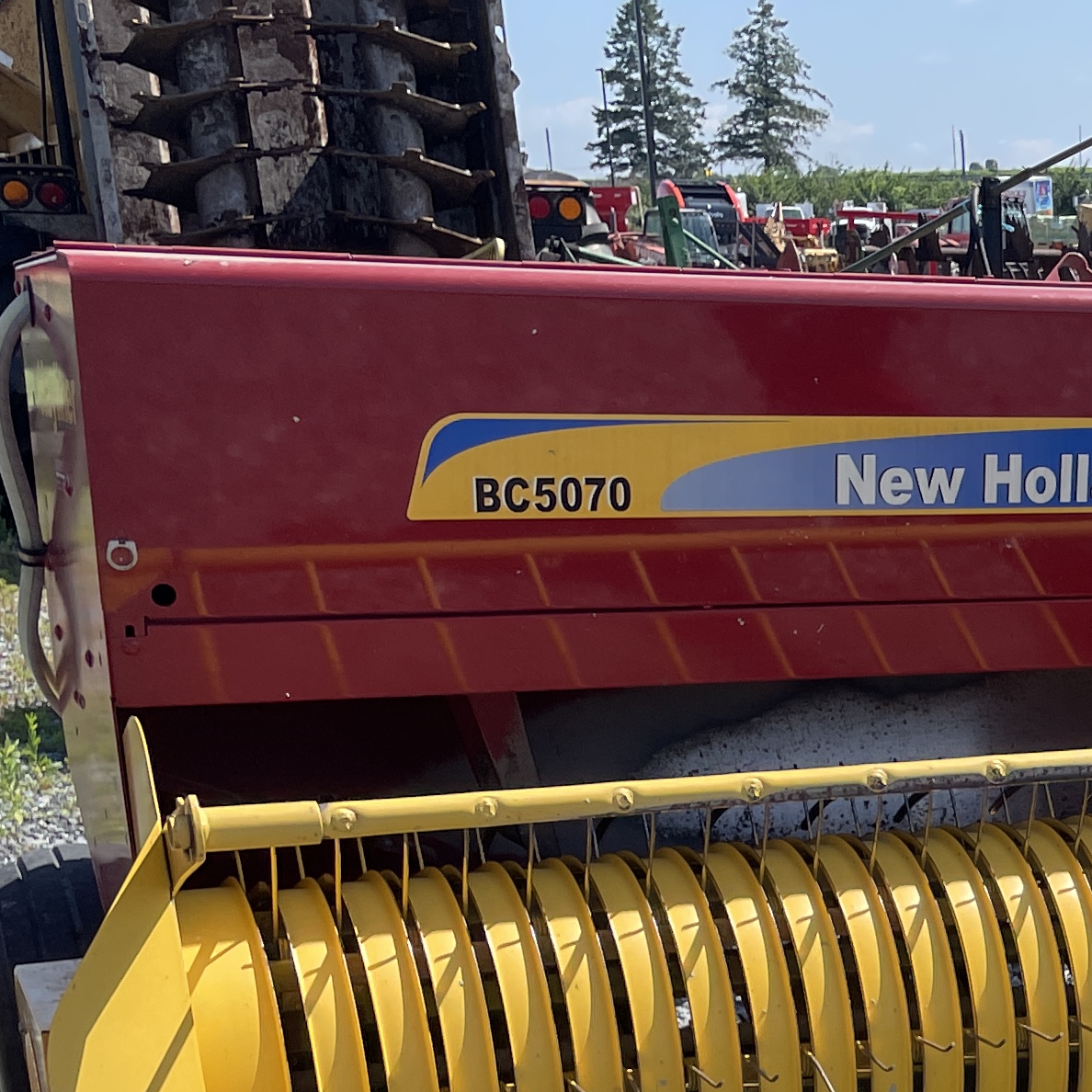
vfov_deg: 21.4
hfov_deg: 19.9
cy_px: 1098
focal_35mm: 78
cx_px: 1516
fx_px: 2784
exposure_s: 1/1855
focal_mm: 4.2
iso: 32
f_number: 1.6
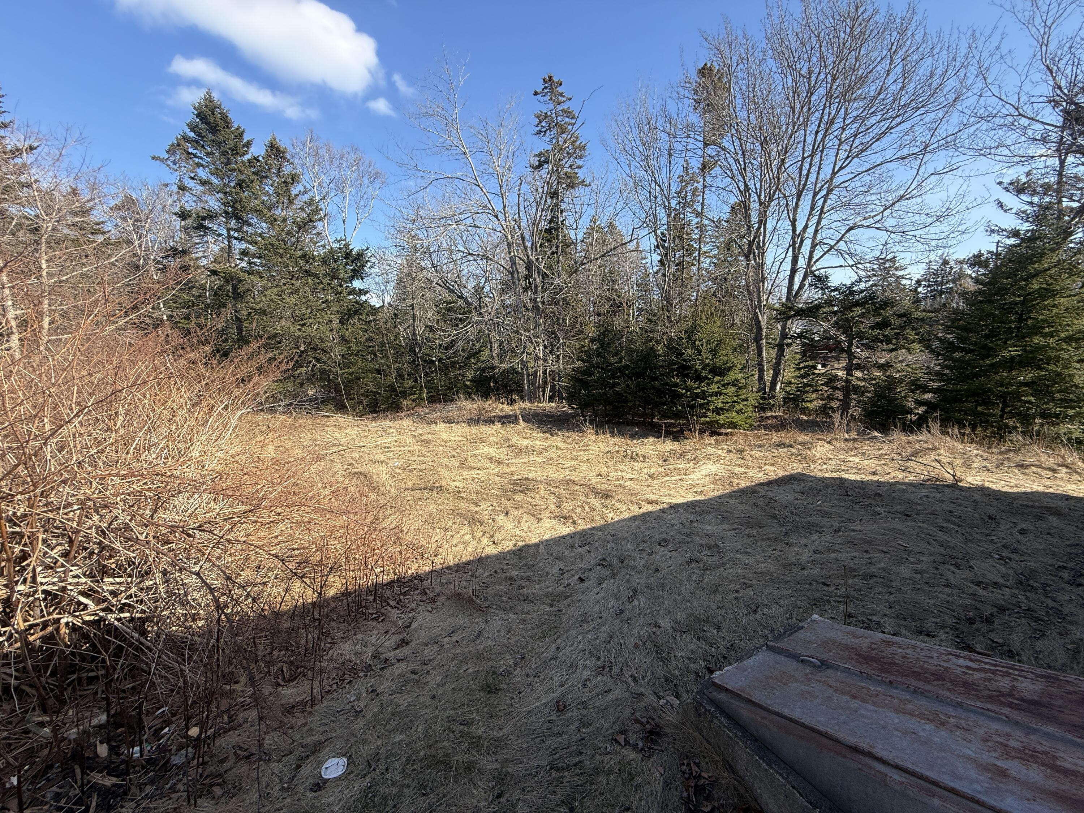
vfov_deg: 85.7
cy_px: 406
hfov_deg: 102.1
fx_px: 438
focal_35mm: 14
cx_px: 542
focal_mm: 2.22
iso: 50
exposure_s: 1/841
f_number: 2.2
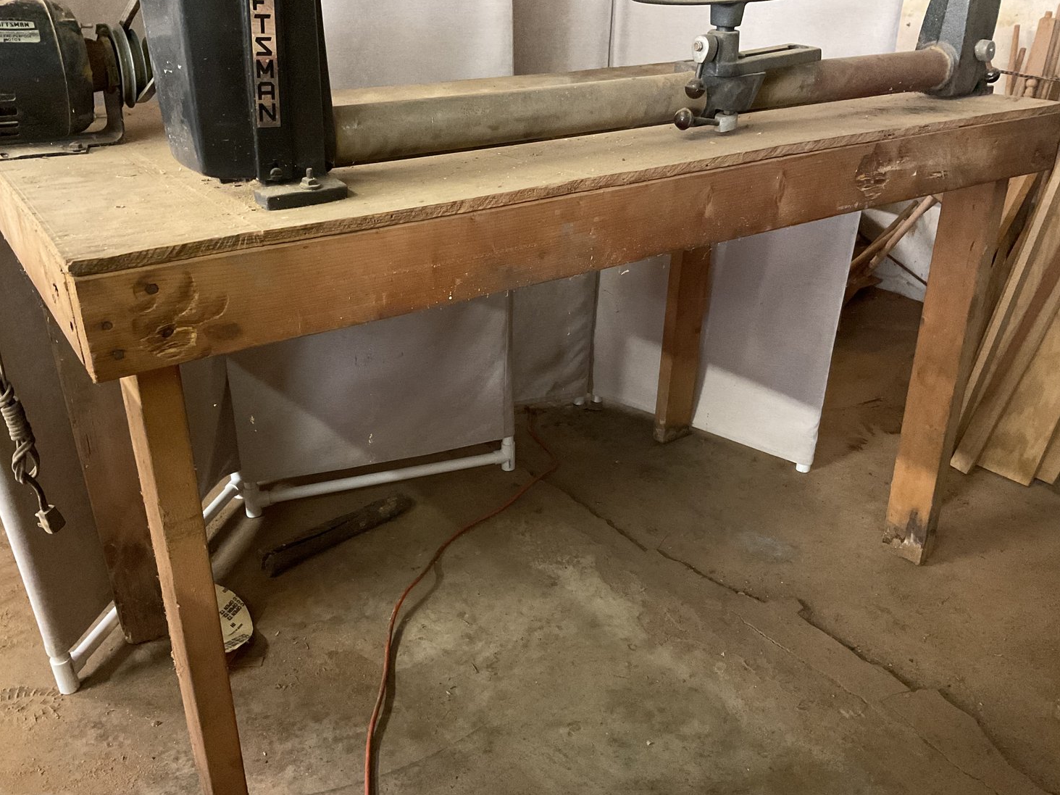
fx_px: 919
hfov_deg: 60.0
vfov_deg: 46.8
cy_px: 408
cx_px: 513
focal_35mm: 30
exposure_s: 1/30
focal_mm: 3
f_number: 1.8
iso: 400
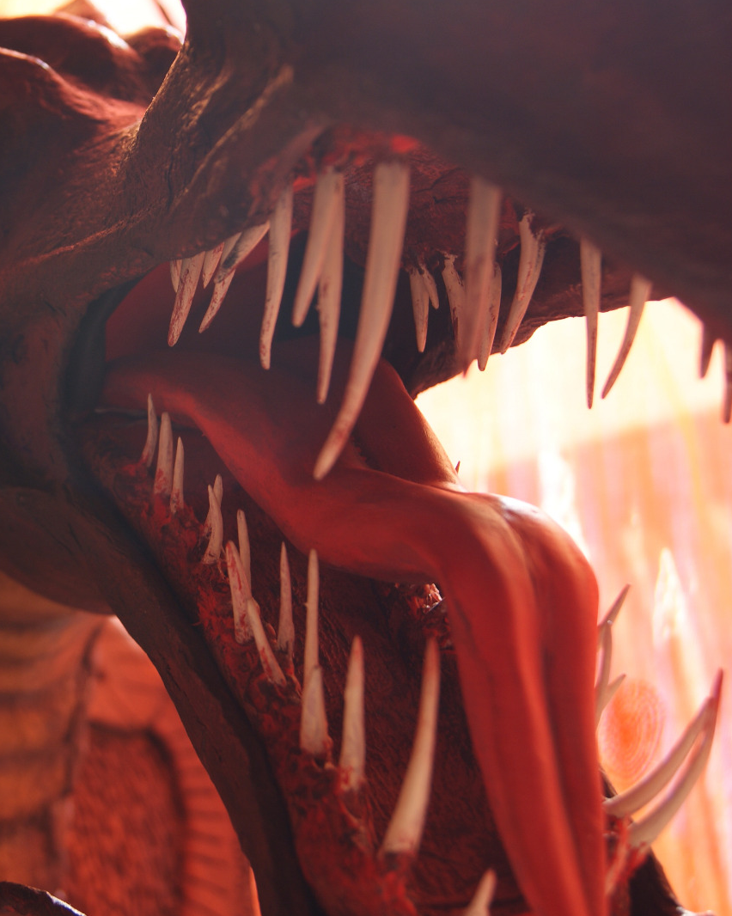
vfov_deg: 25.5
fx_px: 2024
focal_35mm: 75
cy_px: 454
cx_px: 70
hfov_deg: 20.1
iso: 100
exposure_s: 1/60
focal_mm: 35
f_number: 5
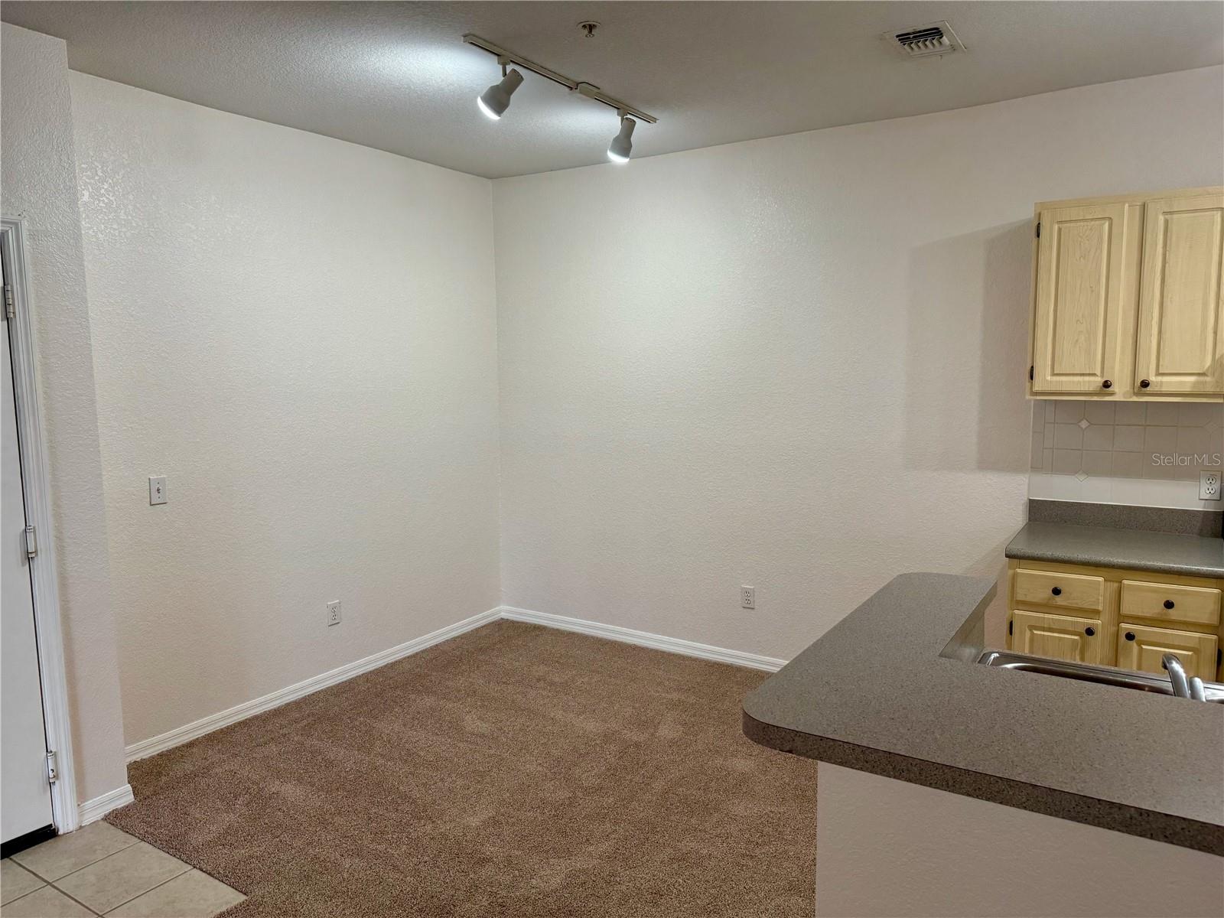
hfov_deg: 71.6
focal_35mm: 24
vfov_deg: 56.8
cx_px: 612
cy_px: 459
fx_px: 849
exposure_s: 1/120
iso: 125
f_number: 1.78
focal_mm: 6.76
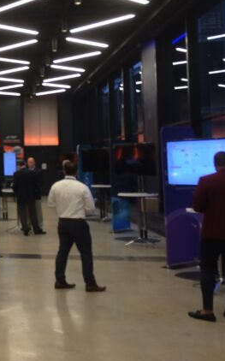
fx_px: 551
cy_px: 133
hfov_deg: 20.4
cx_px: -95
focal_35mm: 56
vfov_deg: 36.1
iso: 40
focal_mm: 4.15
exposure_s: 1/30
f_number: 2.2
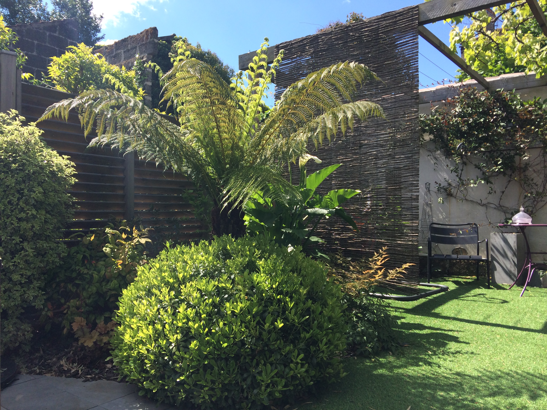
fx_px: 458
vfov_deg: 48.2
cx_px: 274
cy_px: 205
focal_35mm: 29
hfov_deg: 61.7
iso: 32
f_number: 2.2
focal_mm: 4.15
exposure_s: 1/1208
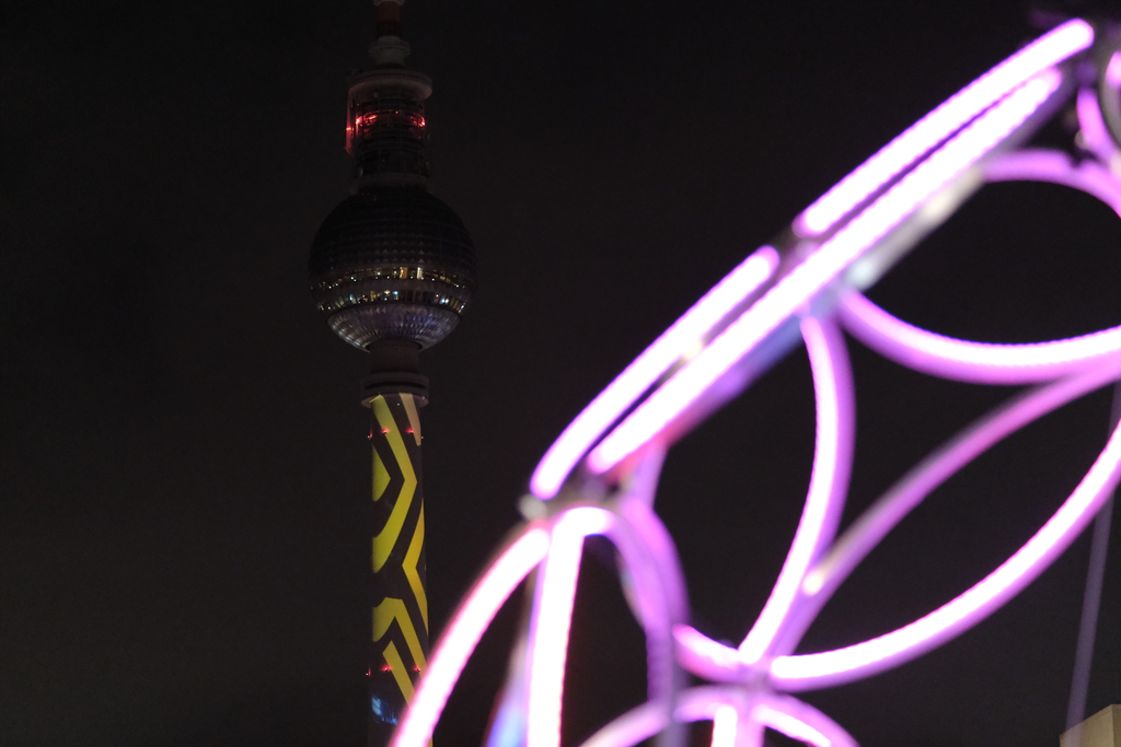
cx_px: 560
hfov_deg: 16.0
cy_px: 374
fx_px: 3986
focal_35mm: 128
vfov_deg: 10.7
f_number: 1.8
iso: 6400
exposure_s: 1/105
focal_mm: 85
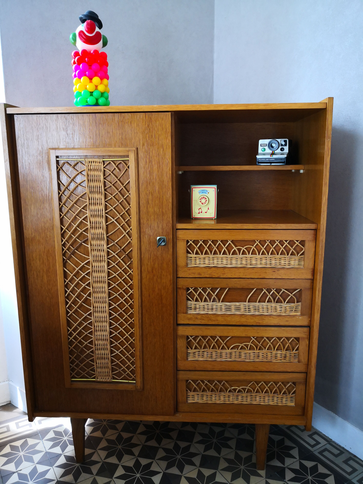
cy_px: 242
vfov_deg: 65.3
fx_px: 378
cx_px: 182
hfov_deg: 51.4
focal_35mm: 27
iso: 160
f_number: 1.6
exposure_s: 1/100
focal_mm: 3.95
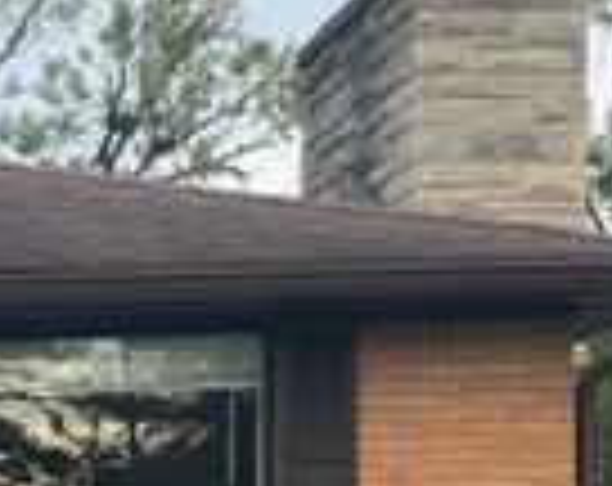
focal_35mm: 144
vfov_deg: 10.4
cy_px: 691
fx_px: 2601
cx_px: -324
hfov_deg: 12.7
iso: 80
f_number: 1.78
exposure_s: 1/951
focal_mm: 6.86
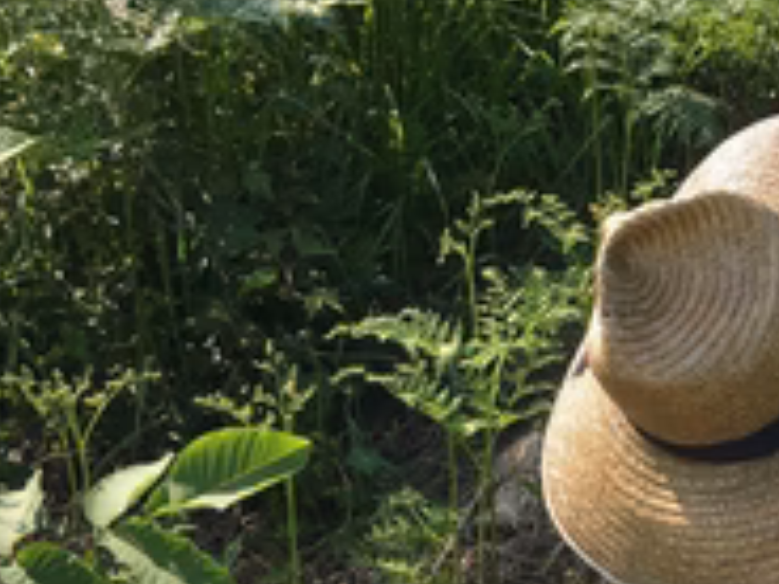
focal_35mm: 63
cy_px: 457
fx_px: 1418
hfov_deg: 29.4
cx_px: 711
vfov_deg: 23.0
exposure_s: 1/674
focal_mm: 4.15
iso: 25
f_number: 2.2
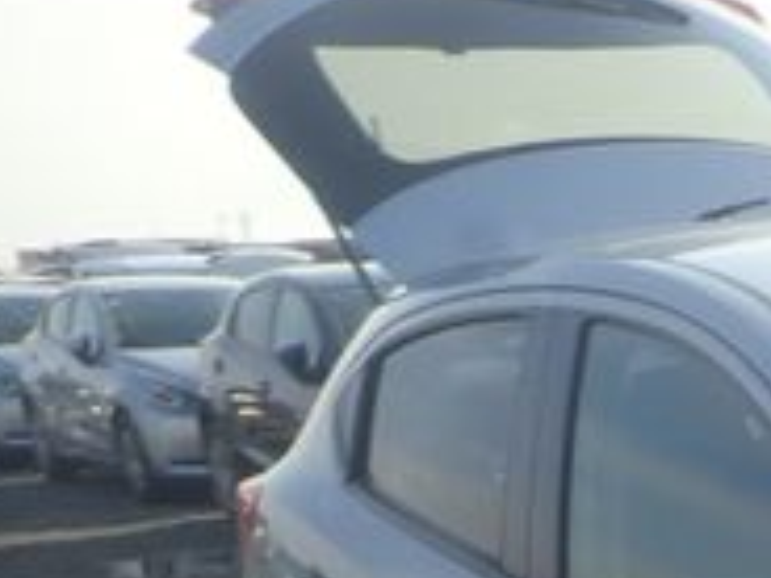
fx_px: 1938
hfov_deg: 18.5
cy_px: 942
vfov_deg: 15.3
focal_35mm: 87
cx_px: 1312
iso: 100
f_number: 2.8
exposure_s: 1/800
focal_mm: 4.5
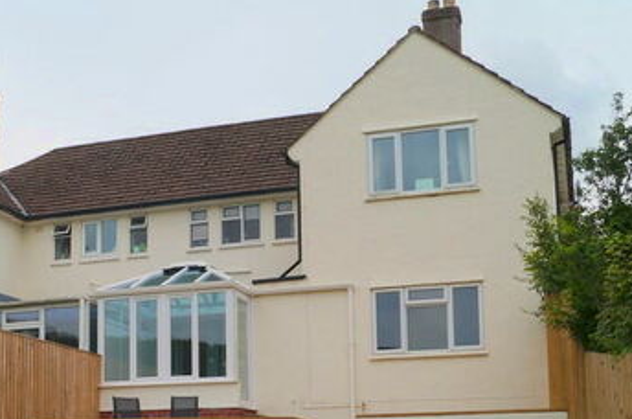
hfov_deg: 35.8
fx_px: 964
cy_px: 354
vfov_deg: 24.0
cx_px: 197
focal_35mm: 55
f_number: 13
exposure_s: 1/125
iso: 100
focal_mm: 18
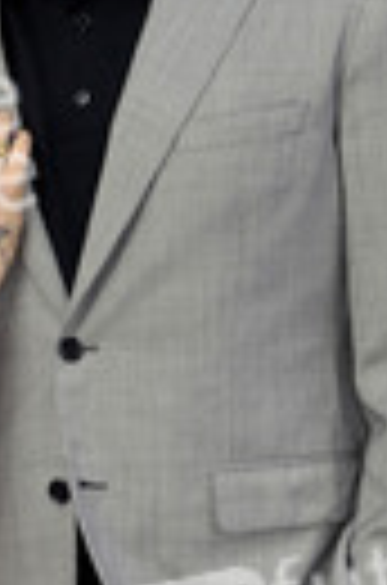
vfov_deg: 6.0
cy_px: 410
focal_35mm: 345
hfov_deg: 4.0
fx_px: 5593
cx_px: -63
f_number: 7.1
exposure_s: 1/250
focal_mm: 112
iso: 400
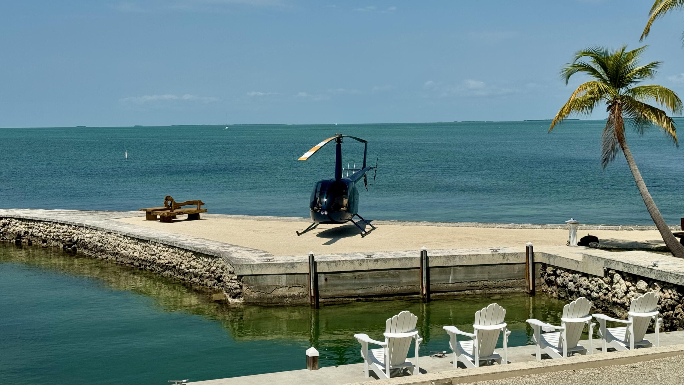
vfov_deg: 22.6
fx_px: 961
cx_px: 339
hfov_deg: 39.2
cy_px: 174
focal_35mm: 53
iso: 80
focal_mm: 6.86
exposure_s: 1/10526
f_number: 1.78
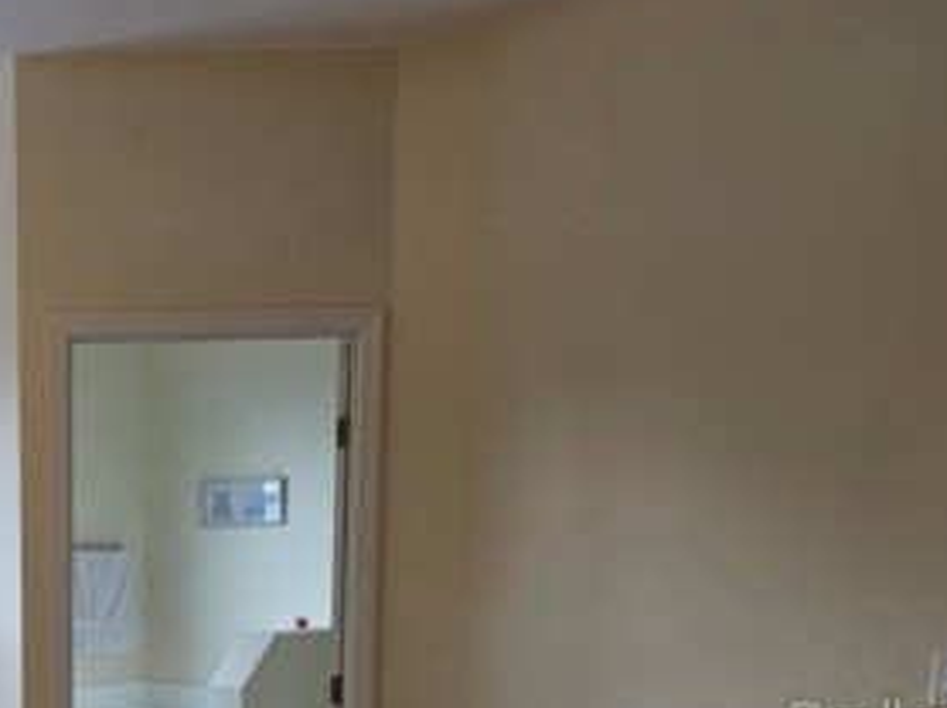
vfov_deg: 25.9
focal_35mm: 53
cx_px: 17
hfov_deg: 33.4
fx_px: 1449
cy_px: 725
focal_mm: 6.25
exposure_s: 1/120
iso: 80
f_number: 1.7
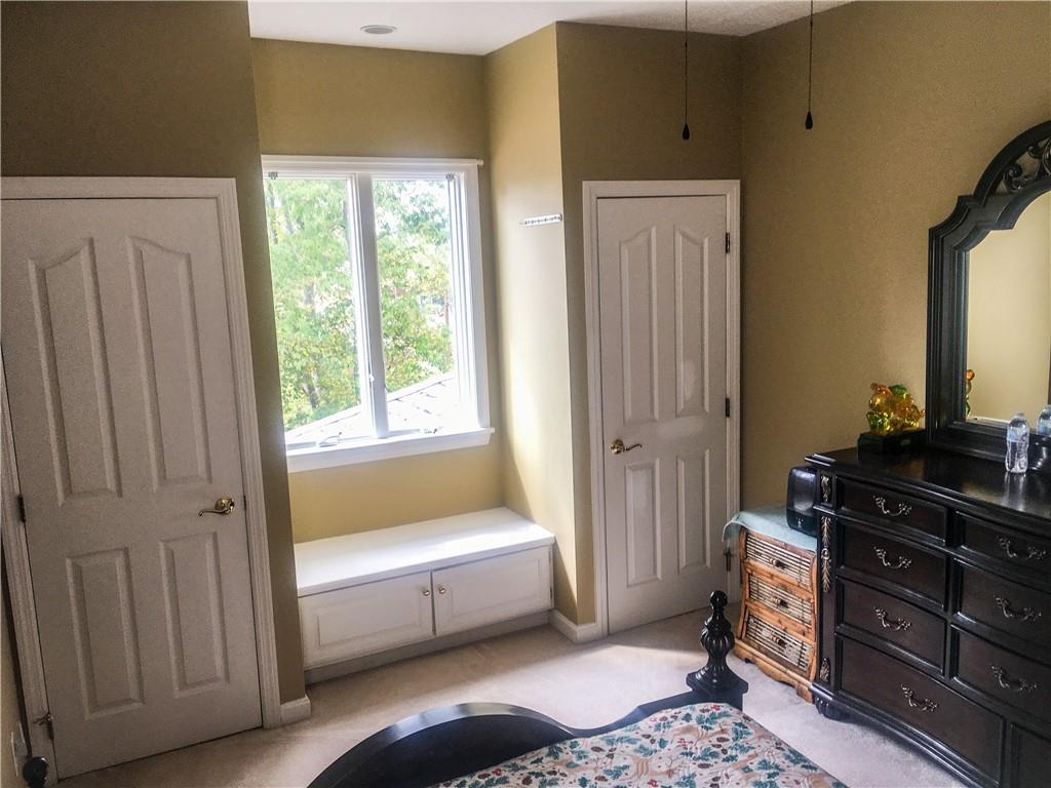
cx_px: 526
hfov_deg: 61.7
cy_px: 394
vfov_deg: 48.2
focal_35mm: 29
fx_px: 880
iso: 25
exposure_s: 1/40
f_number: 2.2
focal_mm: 4.15
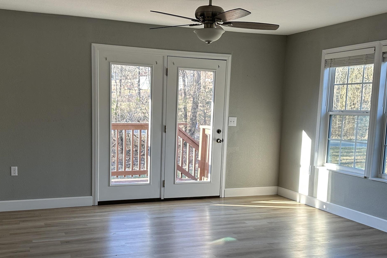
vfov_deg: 32.4
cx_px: 187
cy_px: 168
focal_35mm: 41
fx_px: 441
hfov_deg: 47.4
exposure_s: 1/120
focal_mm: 6.86
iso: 80
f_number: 1.78
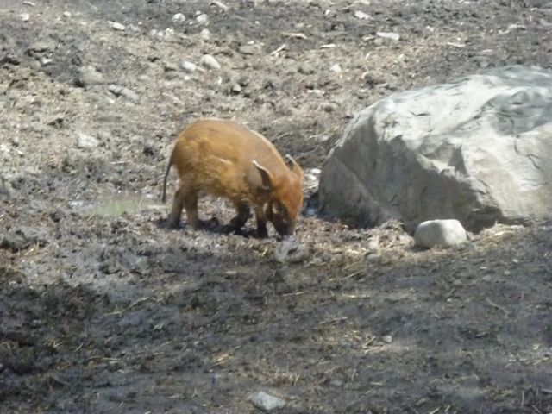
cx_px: 276
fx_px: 3189
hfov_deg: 9.9
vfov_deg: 7.4
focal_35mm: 200
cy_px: 207
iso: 1600
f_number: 18
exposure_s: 1/160
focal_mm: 36
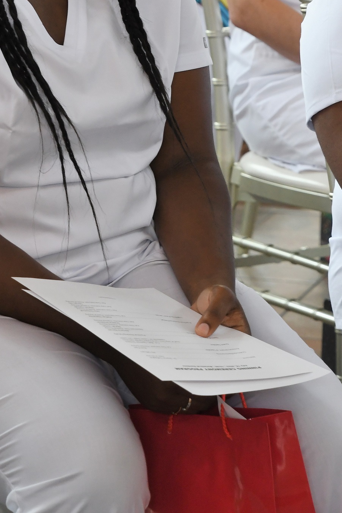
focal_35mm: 264
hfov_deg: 5.2
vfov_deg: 7.8
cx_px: 80
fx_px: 3761
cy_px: 43
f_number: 8
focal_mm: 95
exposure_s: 1/60
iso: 1000
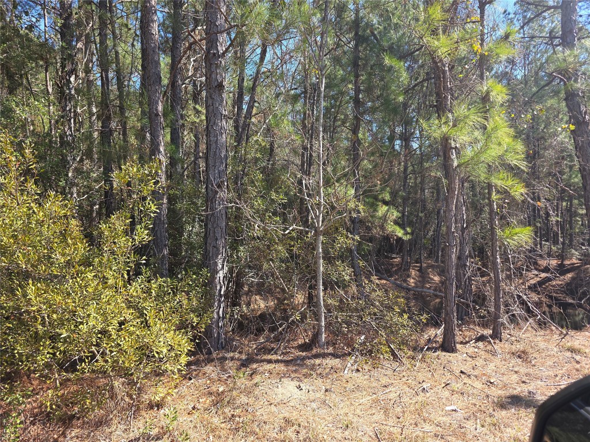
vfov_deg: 58.9
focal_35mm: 23
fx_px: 392
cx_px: 295
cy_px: 221
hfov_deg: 73.9
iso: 12
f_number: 1.7
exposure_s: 1/208
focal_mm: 6.3
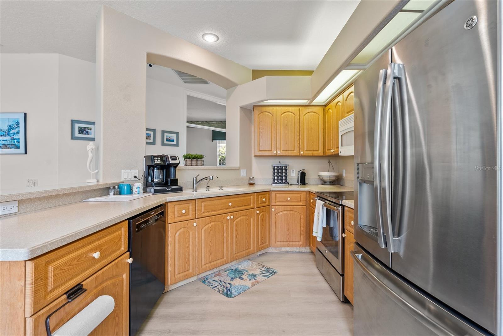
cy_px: 168
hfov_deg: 96.7
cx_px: 252
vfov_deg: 73.8
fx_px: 224
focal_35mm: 16
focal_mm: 16
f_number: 9
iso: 250
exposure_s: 1/1.67
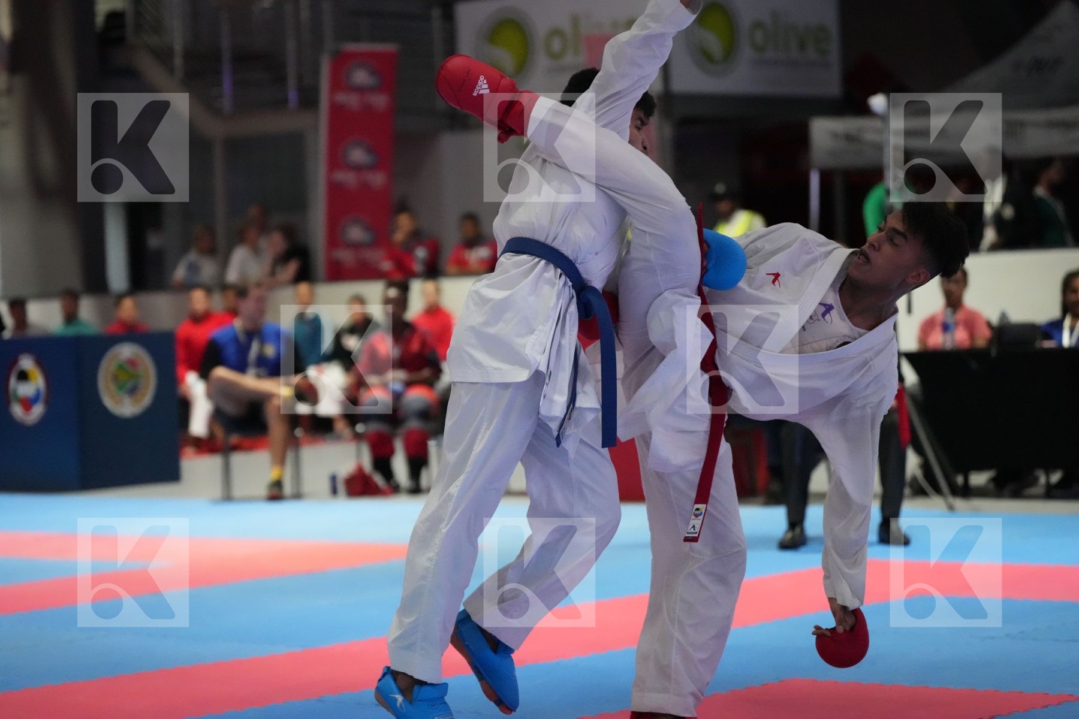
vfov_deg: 13.3
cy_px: 360
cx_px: 540
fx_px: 3087
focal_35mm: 103
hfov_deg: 19.8
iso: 12800
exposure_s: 1/800
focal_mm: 103
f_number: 2.8
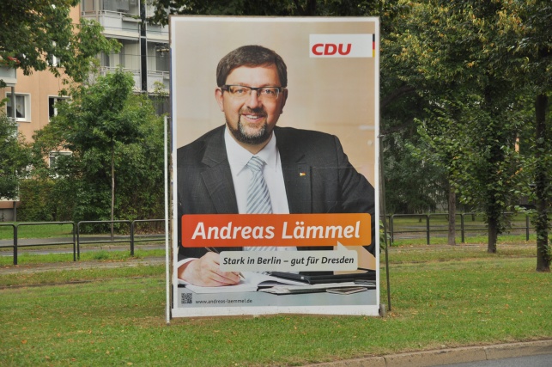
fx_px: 1953
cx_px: 276
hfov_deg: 16.1
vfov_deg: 10.7
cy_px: 184
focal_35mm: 128
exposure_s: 1/80
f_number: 5.6
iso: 400
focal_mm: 85
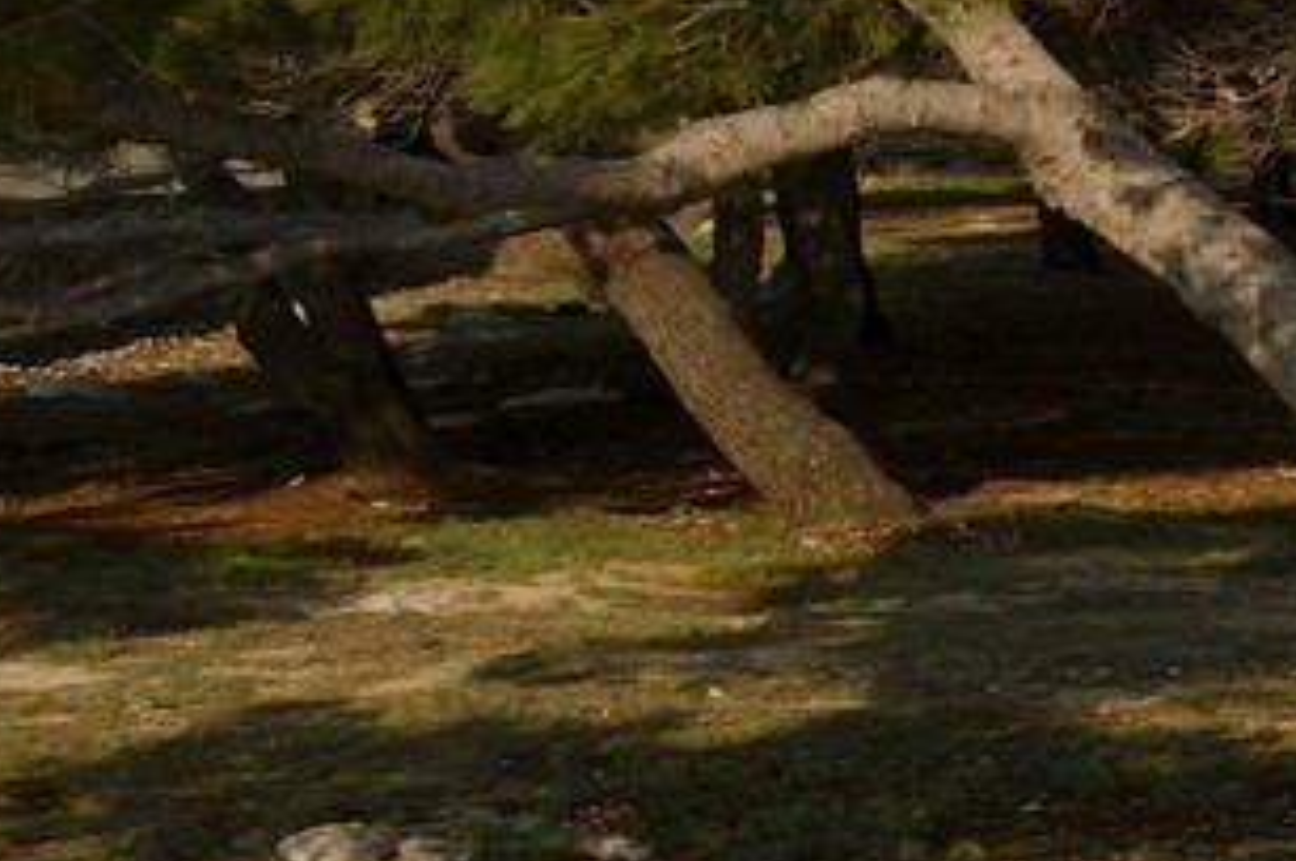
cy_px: -439
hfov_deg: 12.4
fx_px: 4495
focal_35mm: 125
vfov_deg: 10.6
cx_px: 3242
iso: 200
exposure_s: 1/320
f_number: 13
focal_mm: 24
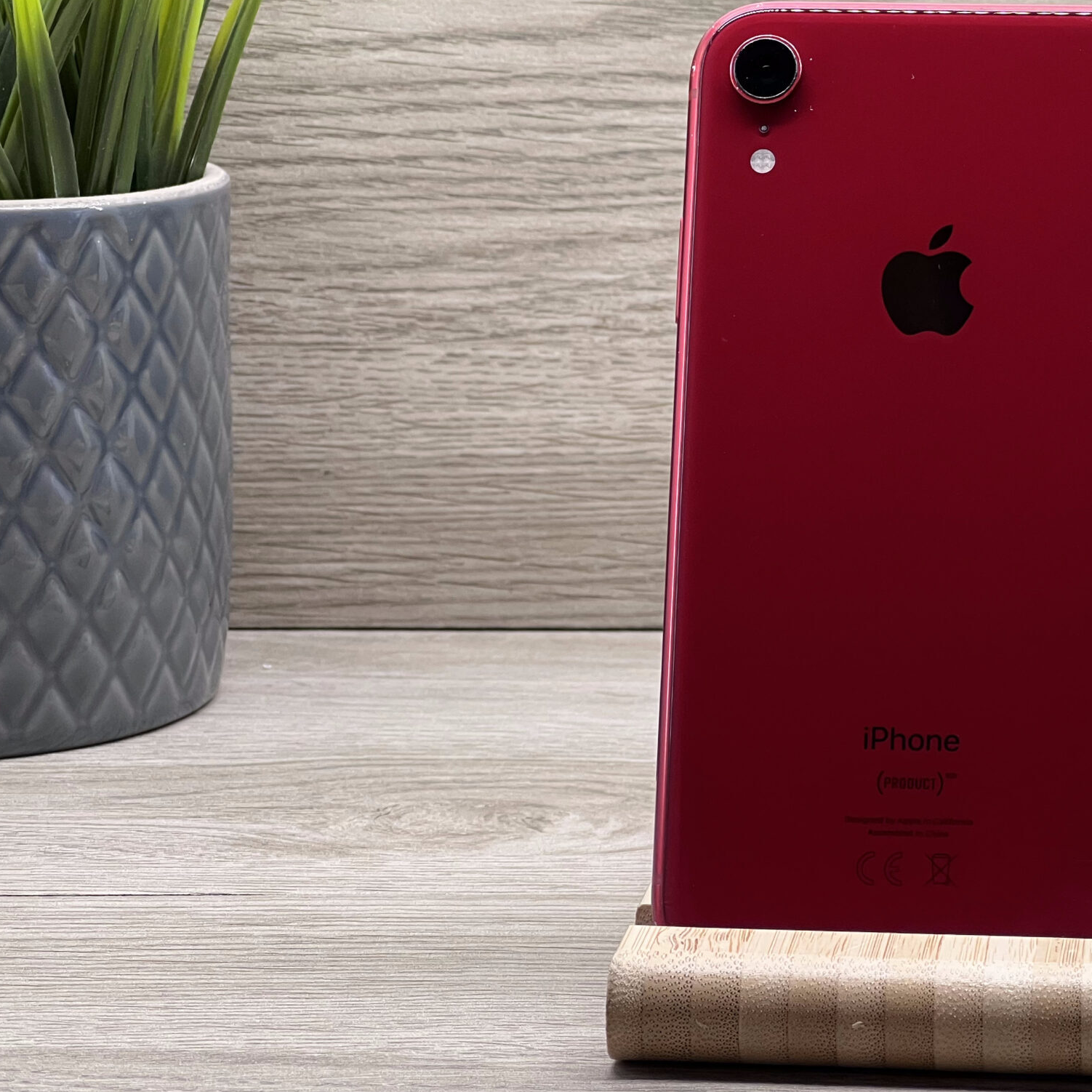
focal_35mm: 116
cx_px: 910
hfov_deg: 14.9
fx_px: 4140
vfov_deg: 15.0
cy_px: 519
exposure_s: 1/100
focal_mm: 9
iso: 100
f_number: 2.8
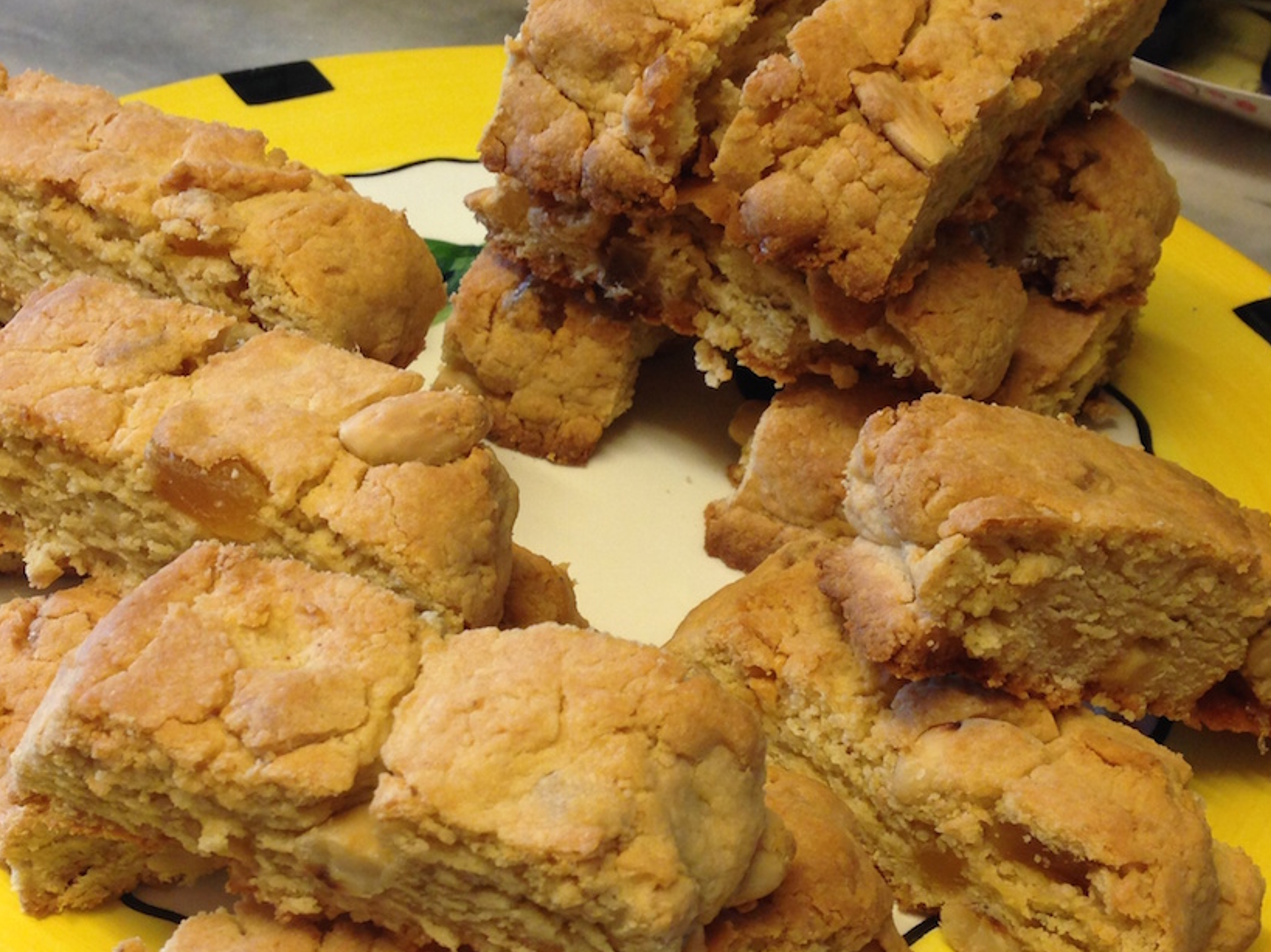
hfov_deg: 33.2
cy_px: 560
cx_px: 556
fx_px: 2129
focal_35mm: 58
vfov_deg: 25.2
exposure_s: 1/20
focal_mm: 4.12
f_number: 2.4
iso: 80
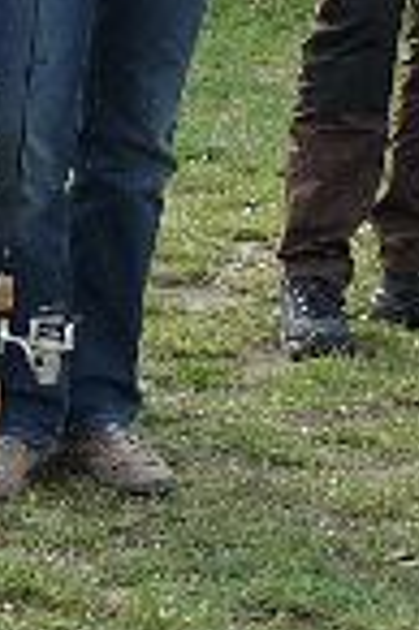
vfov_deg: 6.5
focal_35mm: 314
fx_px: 5495
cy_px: -229
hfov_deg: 4.4
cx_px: -30
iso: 100
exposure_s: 1/125
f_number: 4.3
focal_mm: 9.3
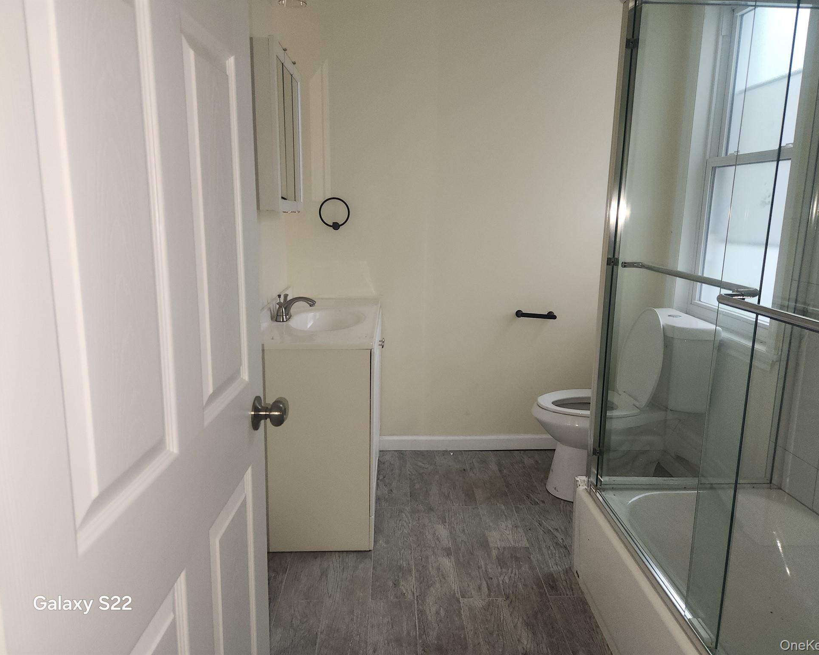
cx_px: 429
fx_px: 582
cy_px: 327
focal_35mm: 24
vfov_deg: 58.8
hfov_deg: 70.2
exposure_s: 1/60
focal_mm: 5.4
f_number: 1.8
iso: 100
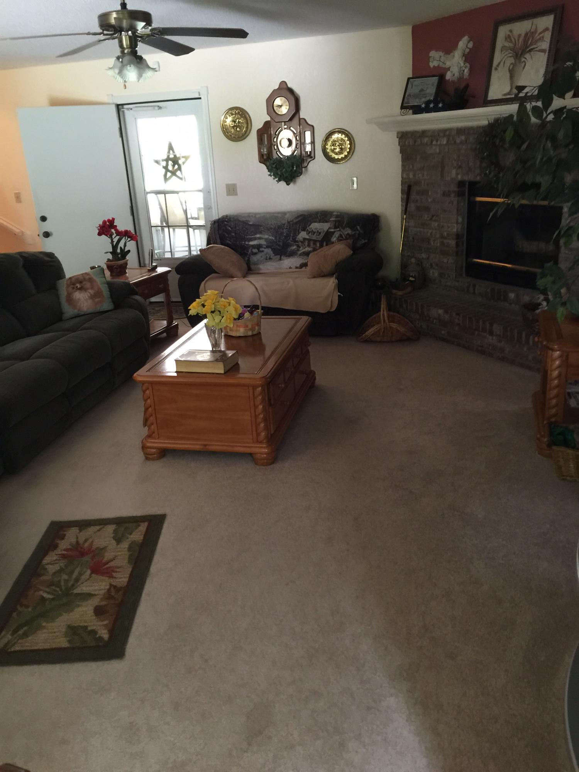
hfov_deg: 48.2
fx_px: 647
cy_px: 386
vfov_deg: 61.7
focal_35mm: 29
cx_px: 290
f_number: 2.2
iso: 100
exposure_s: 1/10
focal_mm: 4.15
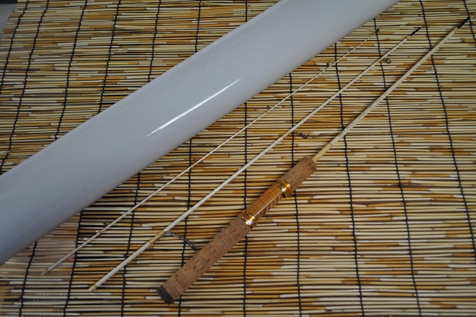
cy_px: 158
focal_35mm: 30
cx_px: 238
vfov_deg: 43.5
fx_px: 396
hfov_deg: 62.0
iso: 400
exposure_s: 1/60
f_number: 4
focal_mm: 20
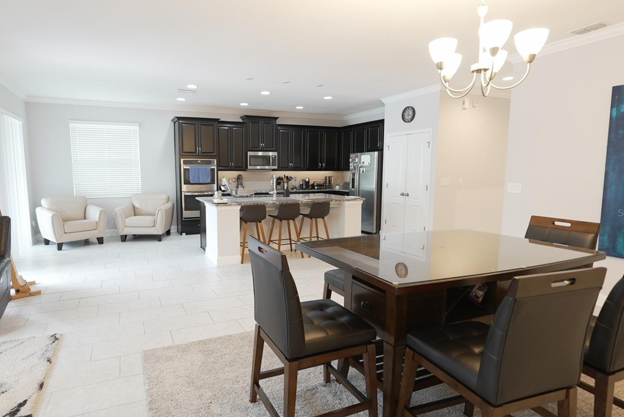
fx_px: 347
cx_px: 272
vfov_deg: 62.0
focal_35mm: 20
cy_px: 213
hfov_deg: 83.5
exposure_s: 1/30
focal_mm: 11
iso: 250
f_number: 1.8
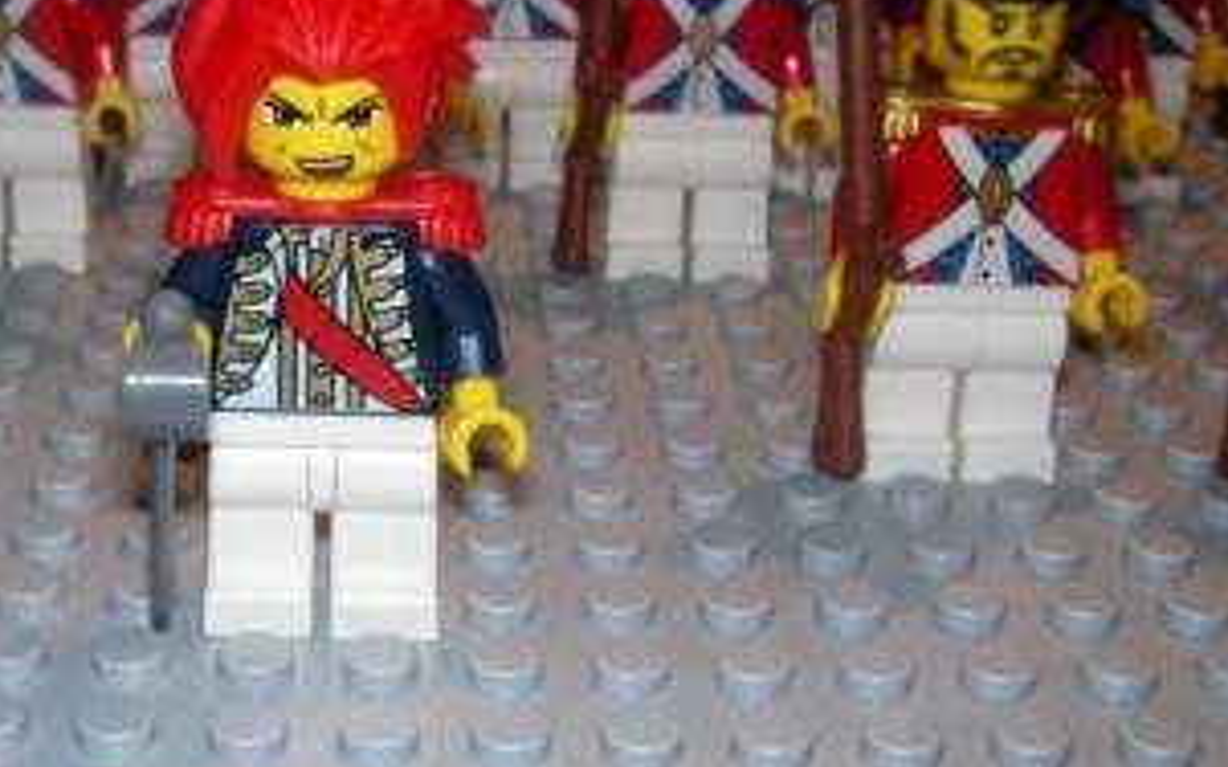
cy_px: 326
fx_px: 2008
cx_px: 318
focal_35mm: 60
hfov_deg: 33.4
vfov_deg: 21.6
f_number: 6.6
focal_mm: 6.3
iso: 100
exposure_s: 1/30
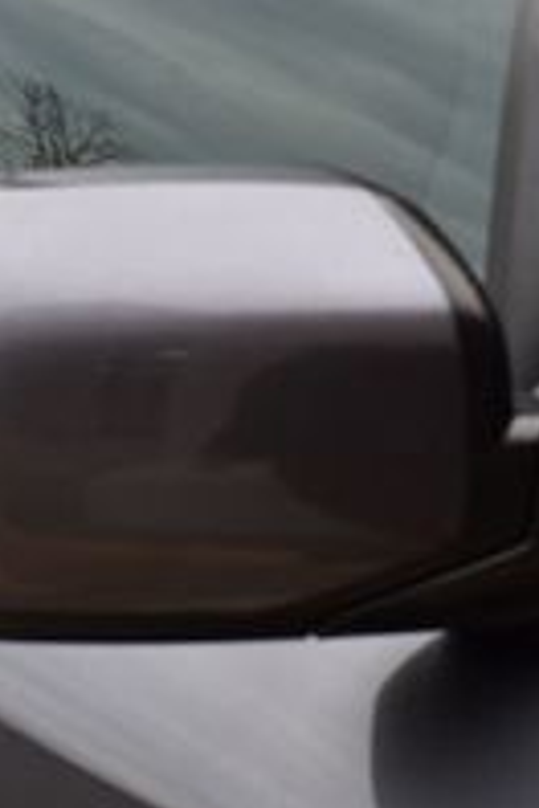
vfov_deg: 11.2
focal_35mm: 184
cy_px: 343
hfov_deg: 7.5
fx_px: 4132
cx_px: 416
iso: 400
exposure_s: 1/80
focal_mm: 38
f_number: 8
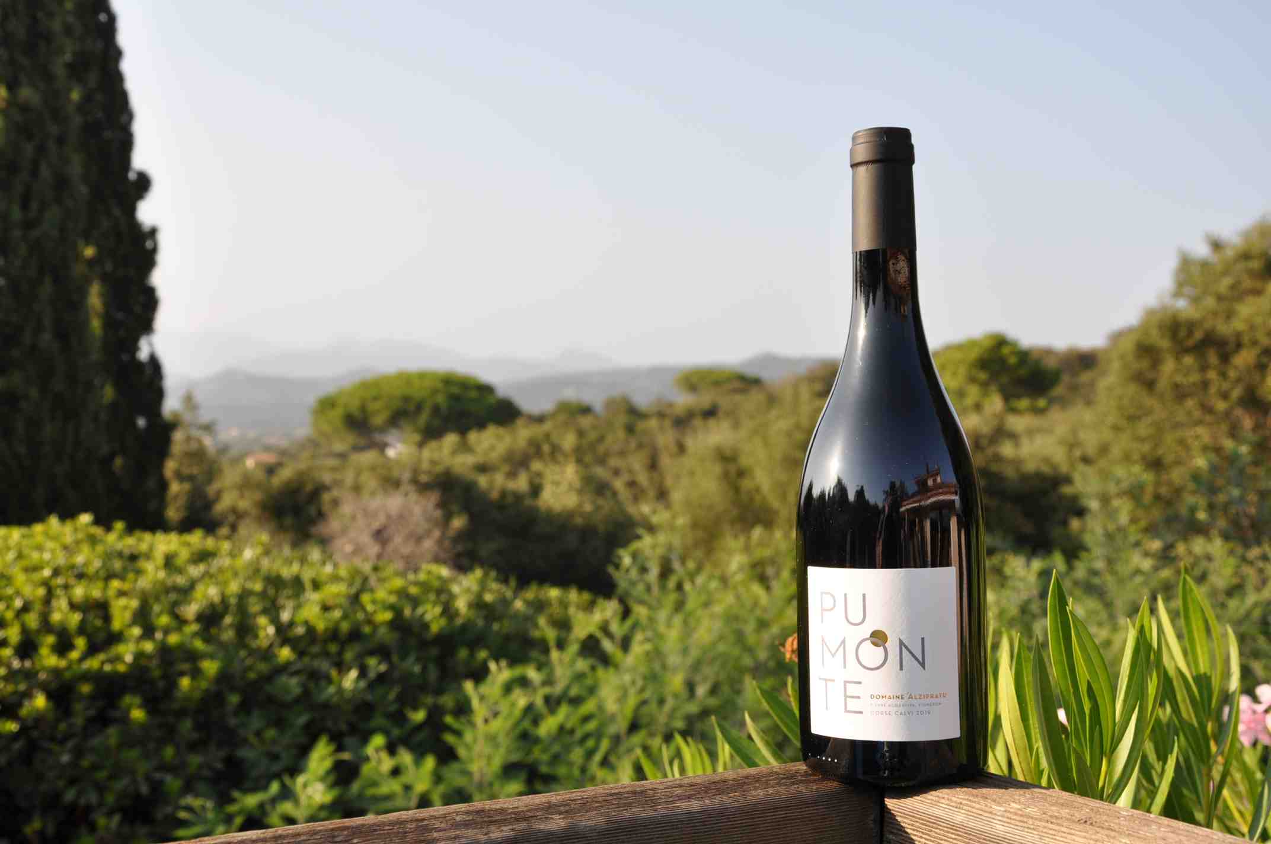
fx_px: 1693
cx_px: 636
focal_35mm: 48
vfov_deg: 28.0
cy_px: 422
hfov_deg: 41.2
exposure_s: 1/200
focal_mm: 32
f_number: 7.1
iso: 200
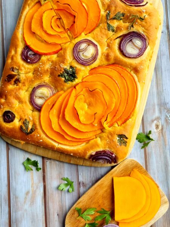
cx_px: 85
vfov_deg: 67.3
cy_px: 114
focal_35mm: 26
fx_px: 170
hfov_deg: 53.1
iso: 50
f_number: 1.8
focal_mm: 5.4
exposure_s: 1/135
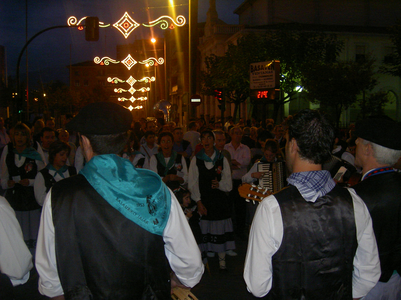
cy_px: 150
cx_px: 200
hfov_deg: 47.9
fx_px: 452
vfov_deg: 36.8
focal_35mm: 39
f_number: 2.8
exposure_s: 1/59.5
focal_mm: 8
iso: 100
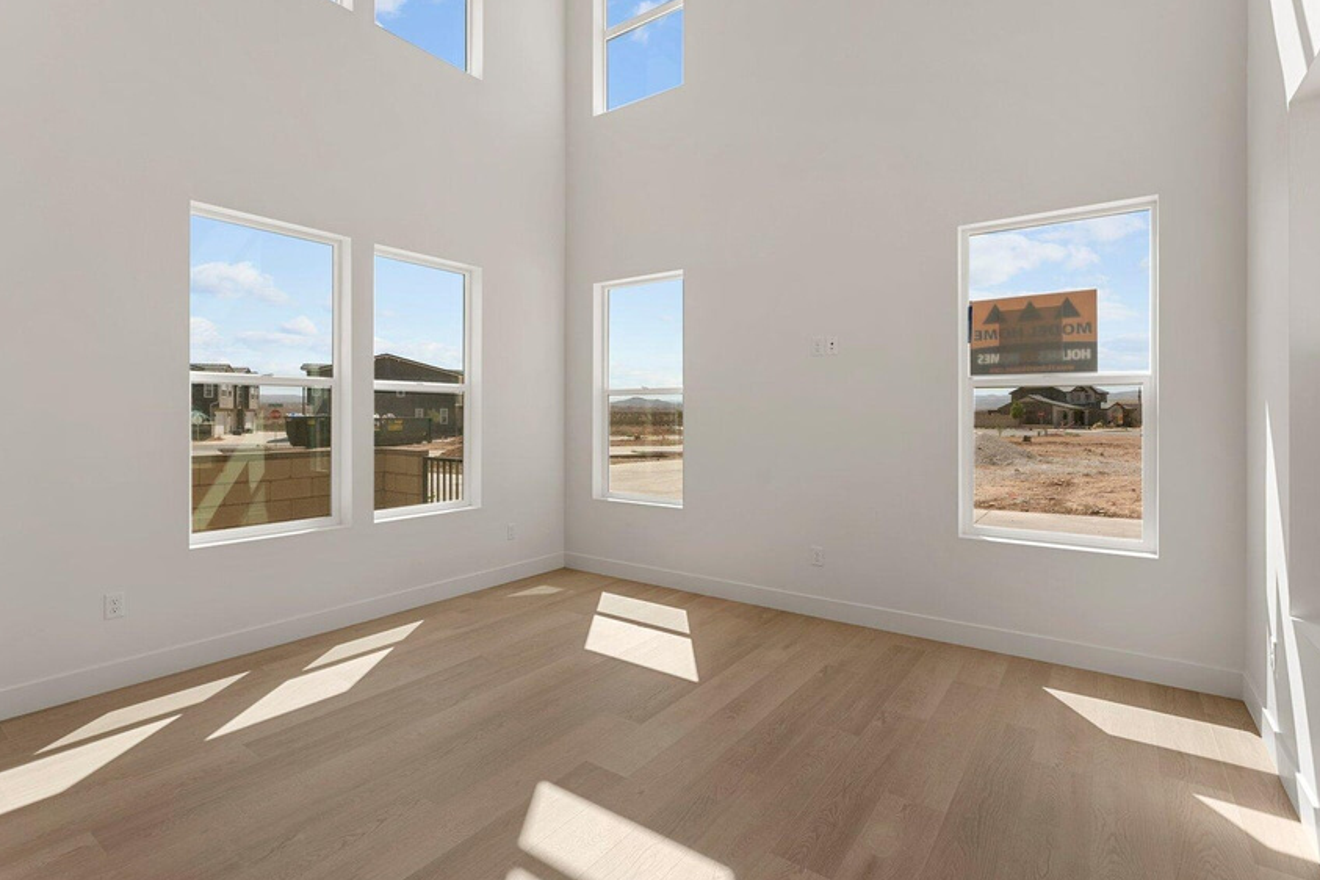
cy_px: 417
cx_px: 625
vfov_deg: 70.4
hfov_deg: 93.2
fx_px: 623
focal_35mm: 17
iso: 100
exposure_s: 1/60
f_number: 8
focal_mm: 14
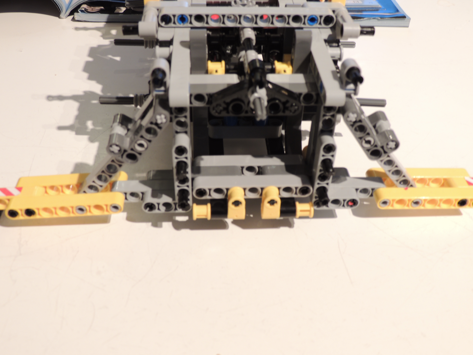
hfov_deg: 46.8
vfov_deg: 36.0
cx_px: 236
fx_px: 547
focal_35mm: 40
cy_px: 178
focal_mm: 7.1
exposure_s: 1/1.6
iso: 100
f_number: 3.7
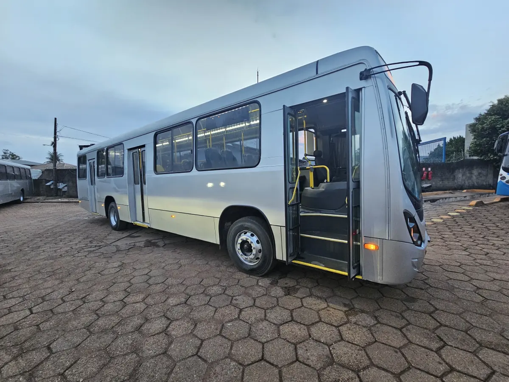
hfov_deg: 106.2
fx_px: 191
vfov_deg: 89.9
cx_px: 254
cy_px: 191
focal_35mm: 13
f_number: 2.2
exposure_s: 1/77.4
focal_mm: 2.2
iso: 320
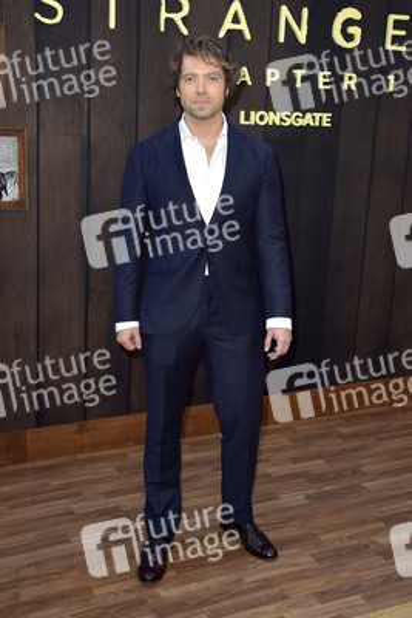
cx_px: 206
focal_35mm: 42
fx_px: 720
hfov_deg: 31.9
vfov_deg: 46.4
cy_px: 309
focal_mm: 42
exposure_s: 1/250
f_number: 6.3
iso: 400
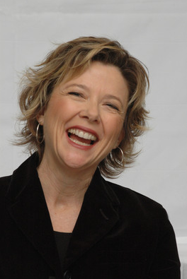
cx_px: 94
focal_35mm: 190
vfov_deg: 10.8
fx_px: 1474
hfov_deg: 7.3
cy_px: 140
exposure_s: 1/1250
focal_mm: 125
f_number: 9
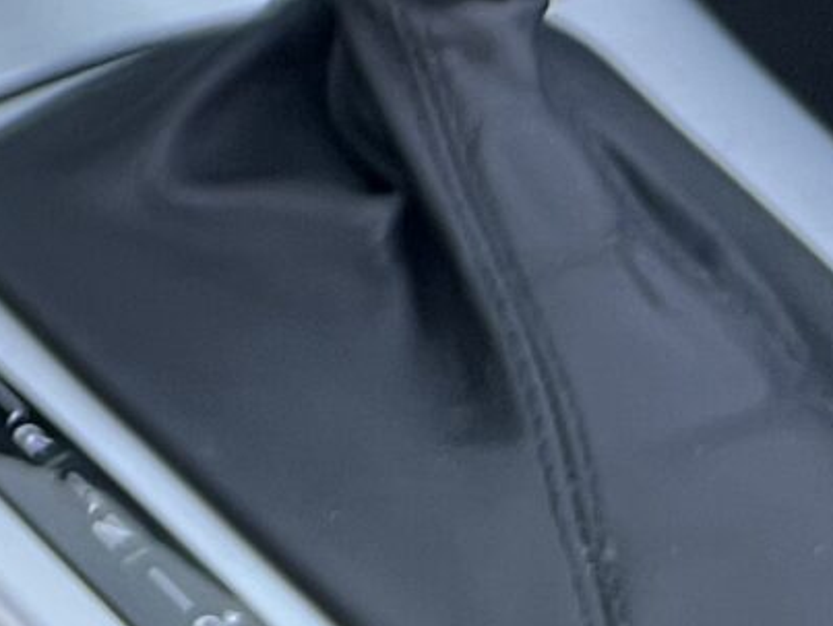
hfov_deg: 10.3
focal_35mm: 165
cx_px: -1170
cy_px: -1291
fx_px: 3974
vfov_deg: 7.8
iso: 125
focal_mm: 5.7
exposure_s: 1/80
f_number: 1.5
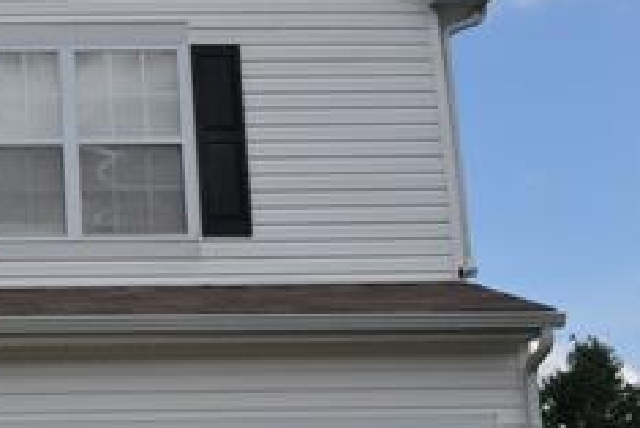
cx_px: -215
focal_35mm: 98
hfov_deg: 19.1
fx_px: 1743
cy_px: 271
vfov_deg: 14.0
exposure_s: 1/250
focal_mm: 24
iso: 100
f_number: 8
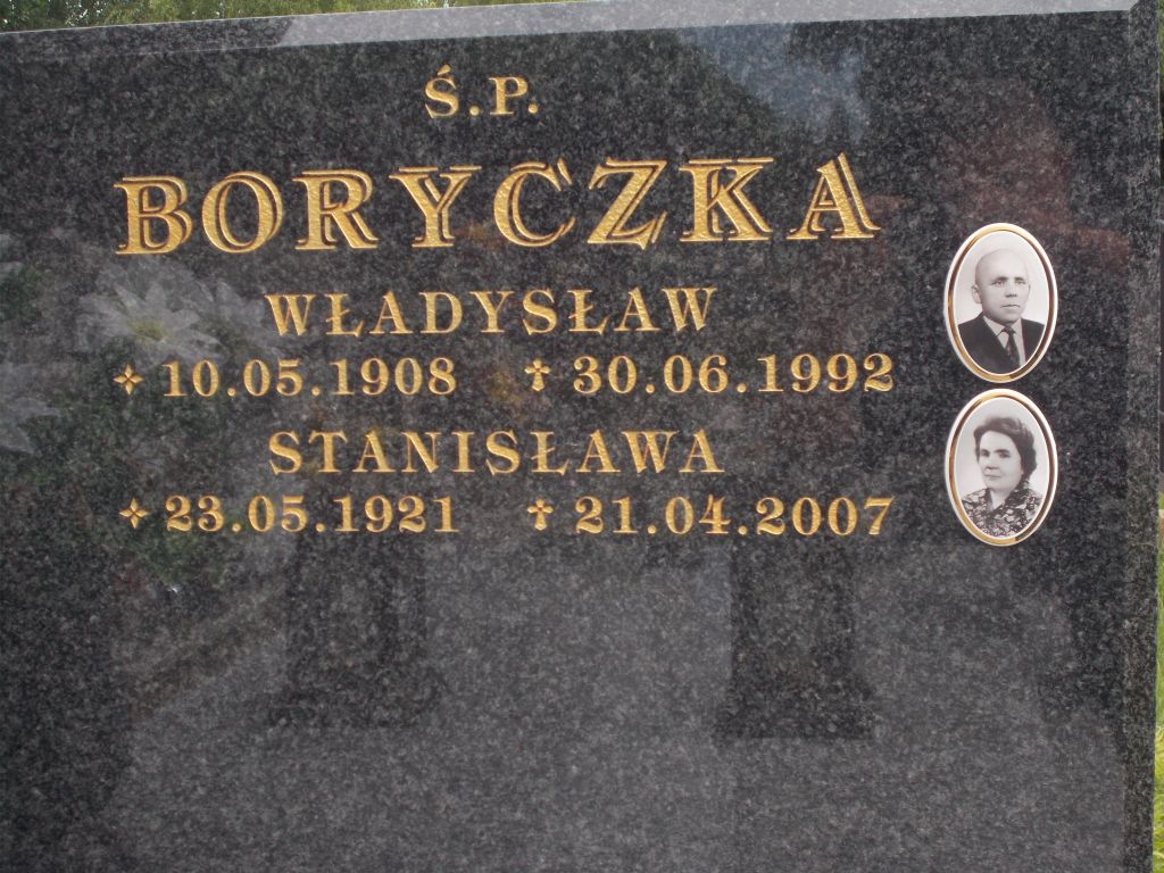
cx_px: 582
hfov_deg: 33.2
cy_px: 436
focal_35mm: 58
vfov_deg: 25.2
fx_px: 1950
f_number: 4.9
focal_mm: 10.3
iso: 80
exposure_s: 1/160
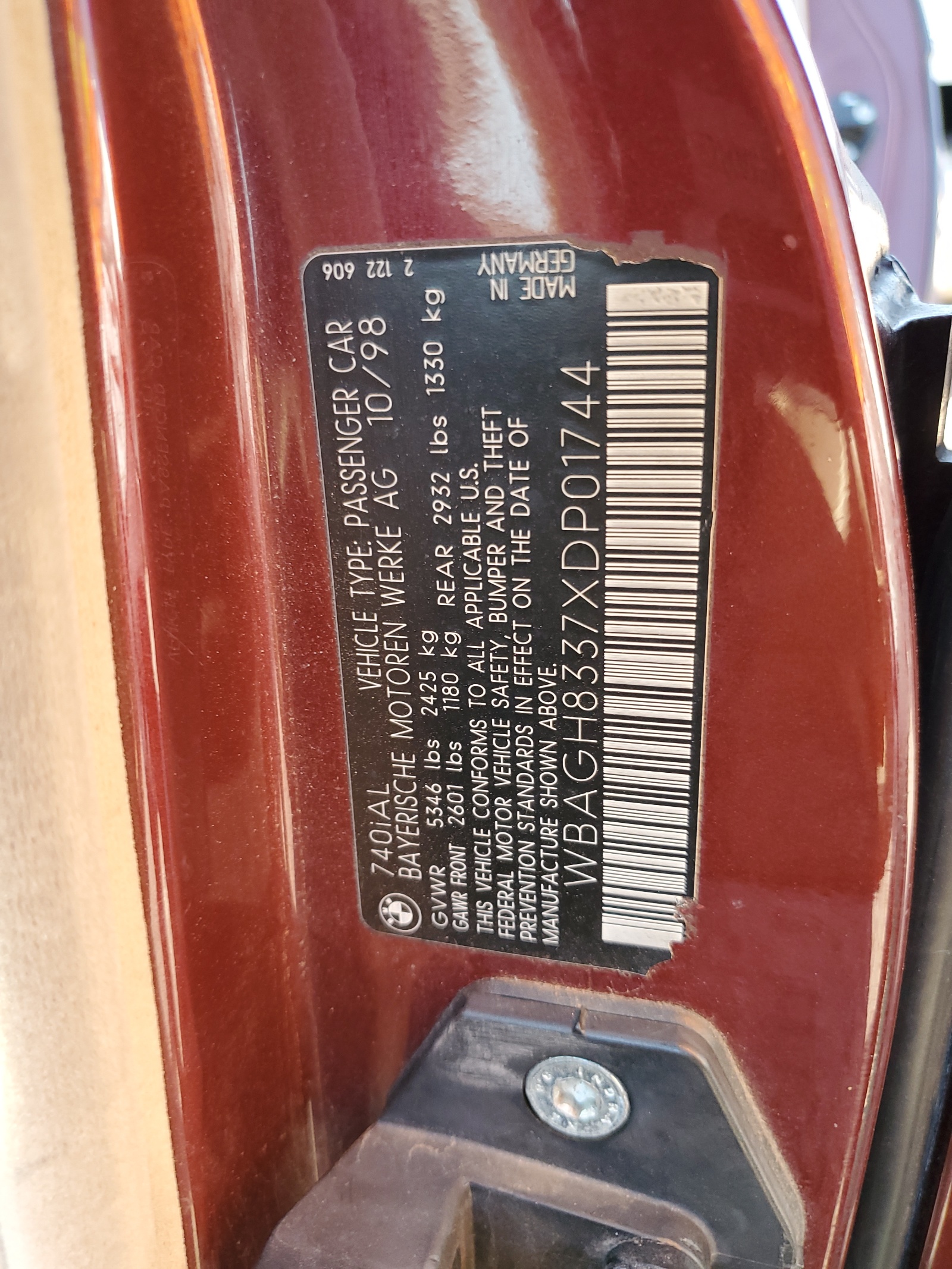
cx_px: 476
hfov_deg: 53.1
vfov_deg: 67.3
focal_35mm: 26
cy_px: 634
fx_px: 953
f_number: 1.5
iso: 69
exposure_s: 1/120
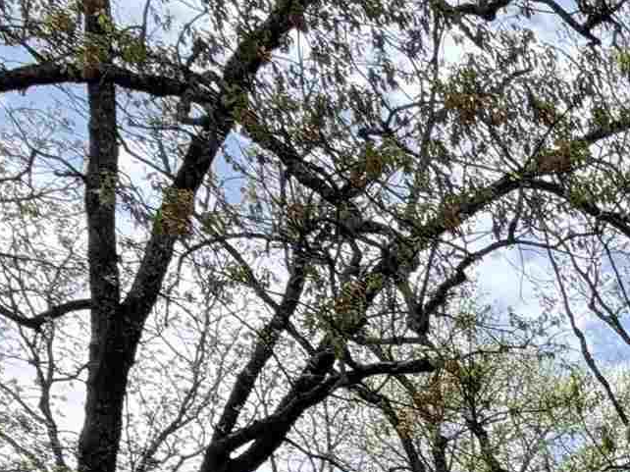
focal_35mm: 67
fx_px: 1219
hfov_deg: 19.7
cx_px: 1182
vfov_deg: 16.8
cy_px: 925
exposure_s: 1/770
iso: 32
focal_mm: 2.22
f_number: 2.2
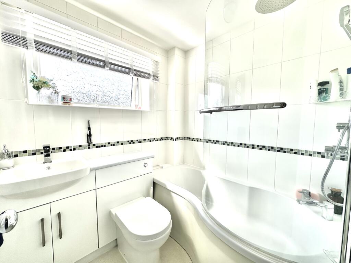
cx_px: 176
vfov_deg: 85.7
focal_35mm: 14
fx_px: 142
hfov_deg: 102.1
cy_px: 132
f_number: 2.2
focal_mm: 2.22
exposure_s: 1/321
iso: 40
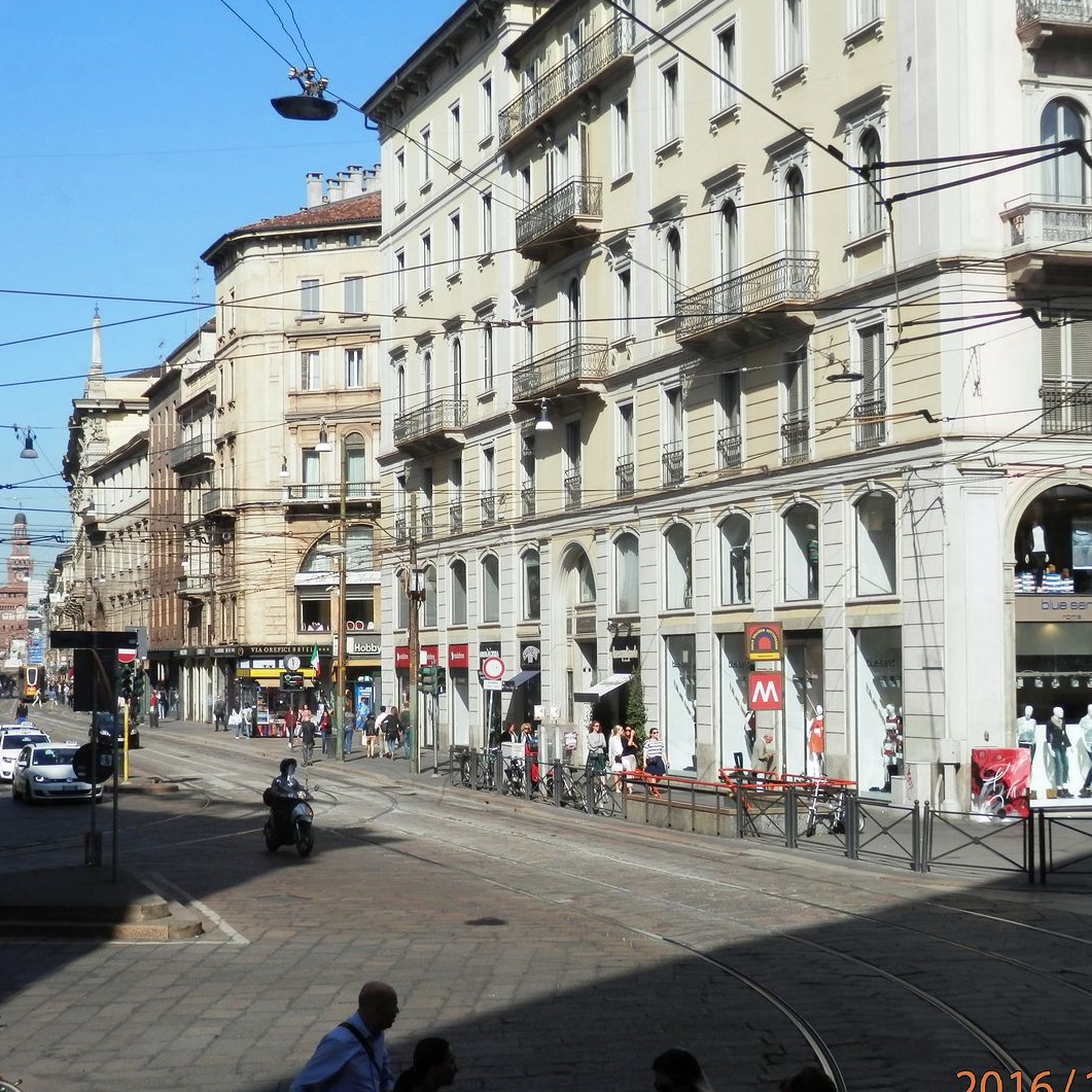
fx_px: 2141
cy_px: 603
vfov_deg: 28.6
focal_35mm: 60
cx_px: 483
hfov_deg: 28.6
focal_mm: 8
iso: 80
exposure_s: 1/800
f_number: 3.8
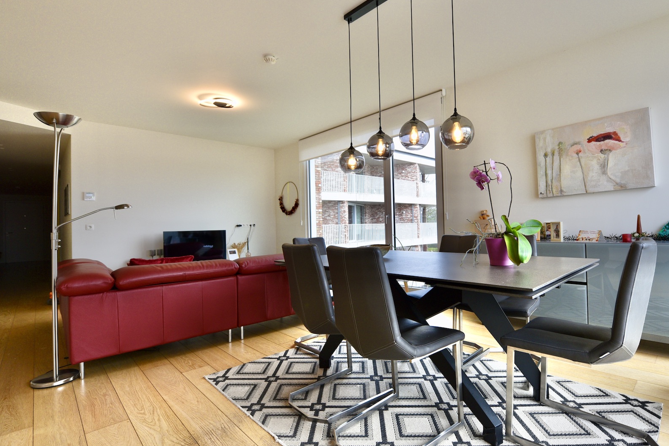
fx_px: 316
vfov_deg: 70.4
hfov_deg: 92.6
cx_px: 385
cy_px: 228
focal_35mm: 17
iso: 200
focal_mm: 14
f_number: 3.2
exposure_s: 1/60
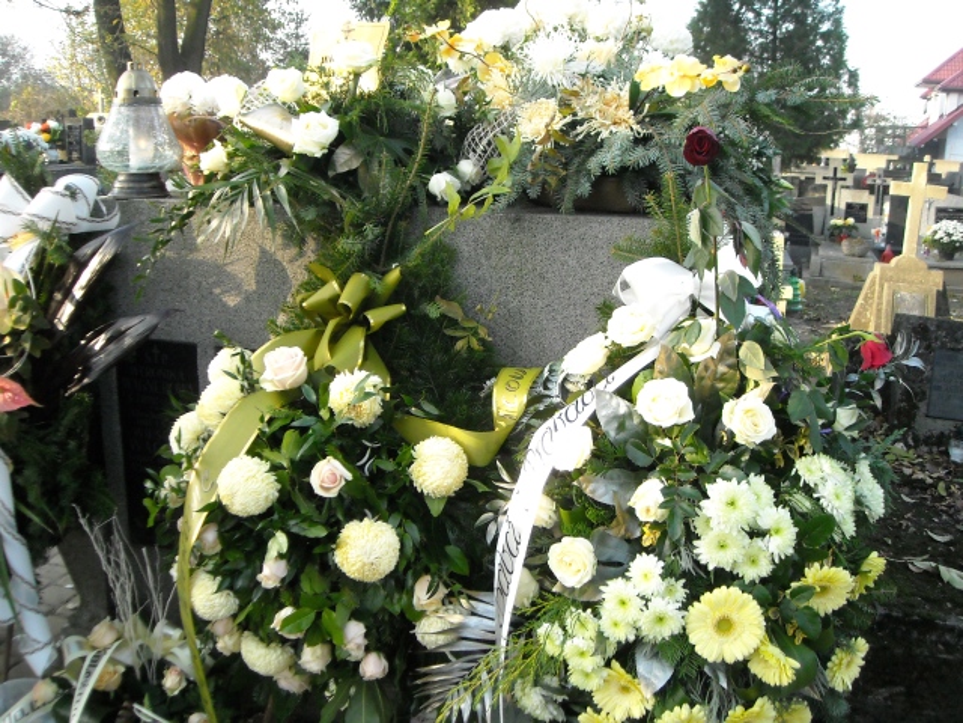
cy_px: 362
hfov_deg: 52.6
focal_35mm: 35
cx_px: 482
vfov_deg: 40.7
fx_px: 974
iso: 322
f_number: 2.8
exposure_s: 1/250
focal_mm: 5.7
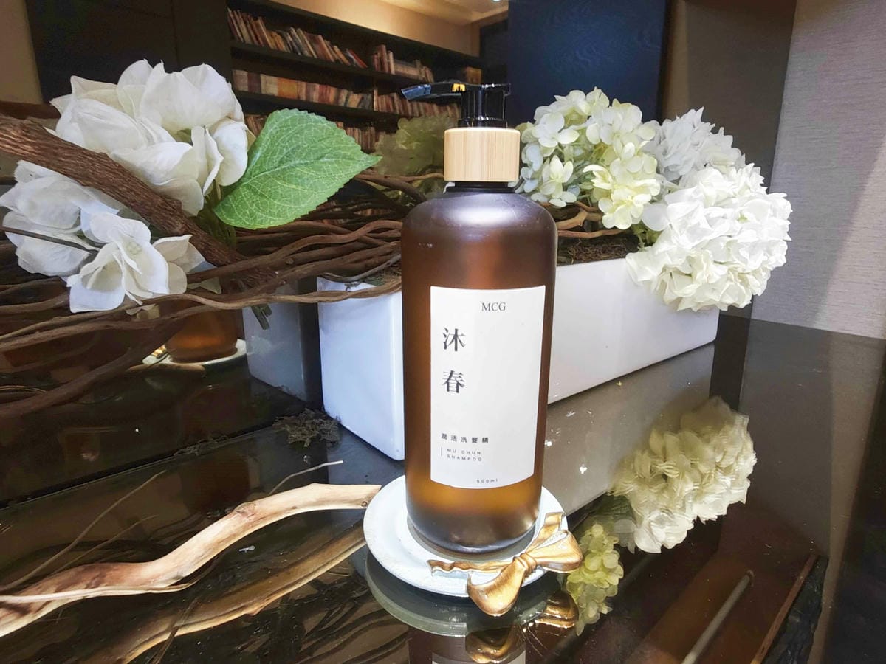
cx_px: 443
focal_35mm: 19
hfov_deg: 84.7
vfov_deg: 68.7
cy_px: 332
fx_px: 486
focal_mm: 2.03
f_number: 1.8
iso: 1000
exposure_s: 1/33.3
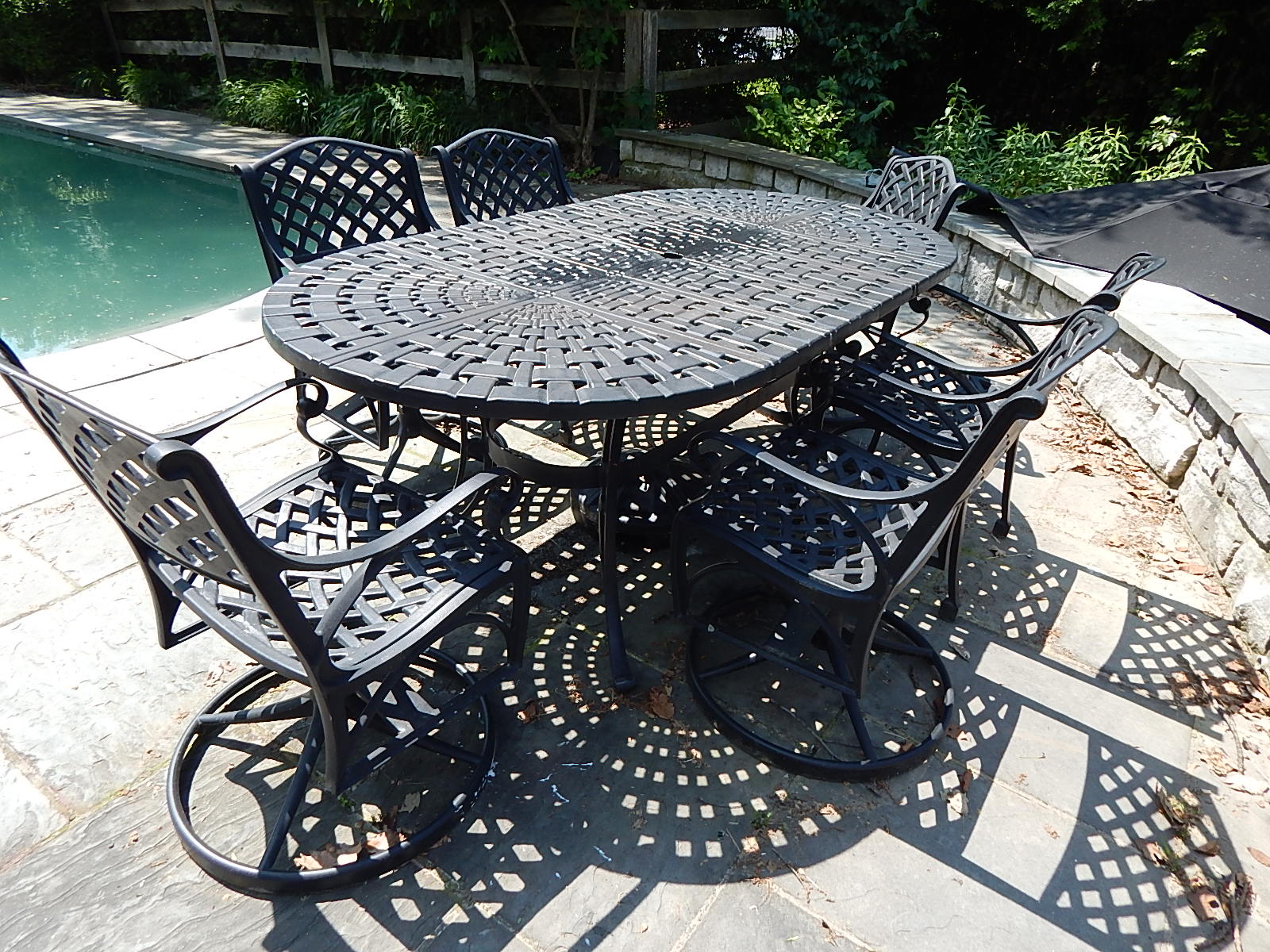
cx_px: 635
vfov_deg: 61.1
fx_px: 807
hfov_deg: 76.4
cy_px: 476
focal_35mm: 22
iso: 125
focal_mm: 4
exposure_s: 1/640
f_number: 3
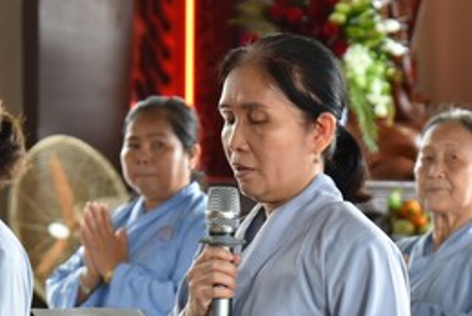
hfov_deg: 10.5
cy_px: 242
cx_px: 394
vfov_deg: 7.1
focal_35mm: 195
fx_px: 2559
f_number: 4.5
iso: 1600
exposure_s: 1/80
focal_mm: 78
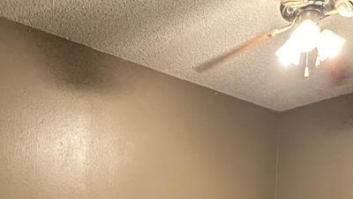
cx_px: 191
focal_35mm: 39
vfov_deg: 27.0
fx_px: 365
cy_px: 238
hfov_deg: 51.6
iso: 800
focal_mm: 2.22
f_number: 2.2
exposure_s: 1/60
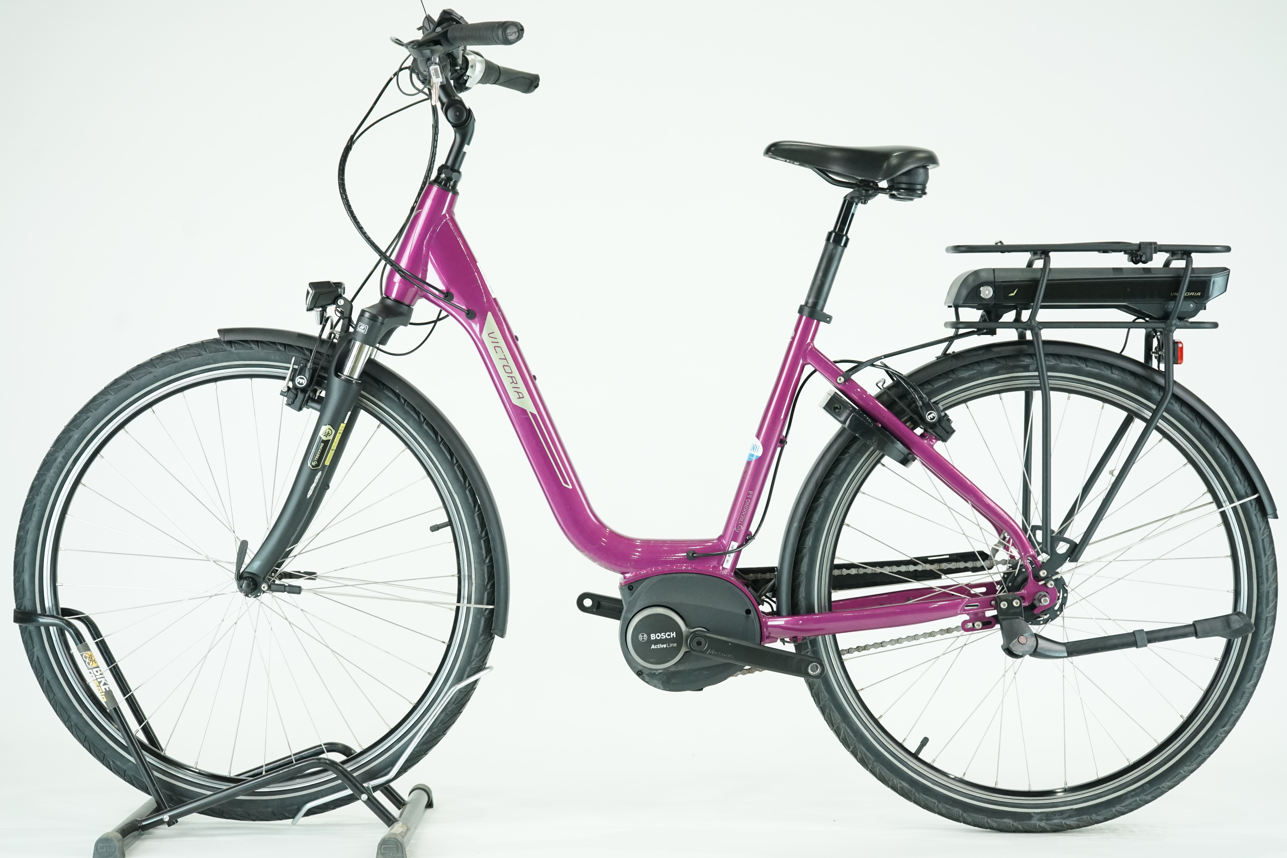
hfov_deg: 35.6
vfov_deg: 24.2
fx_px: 2002
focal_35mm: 56
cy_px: 429
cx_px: 644
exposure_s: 1/200
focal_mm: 56
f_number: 5
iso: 2000
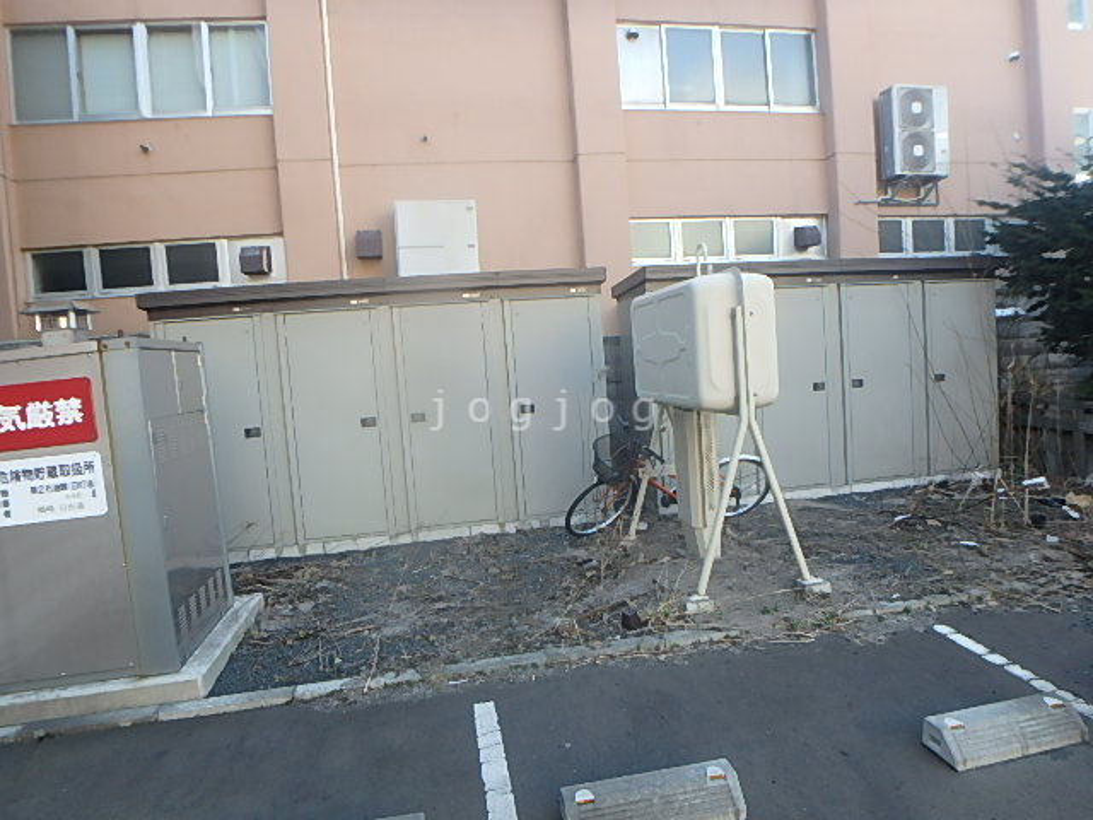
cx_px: 546
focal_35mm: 21
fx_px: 663
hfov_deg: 79.0
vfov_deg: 63.4
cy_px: 410
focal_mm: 3.7
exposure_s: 1/100
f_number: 3.5
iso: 125
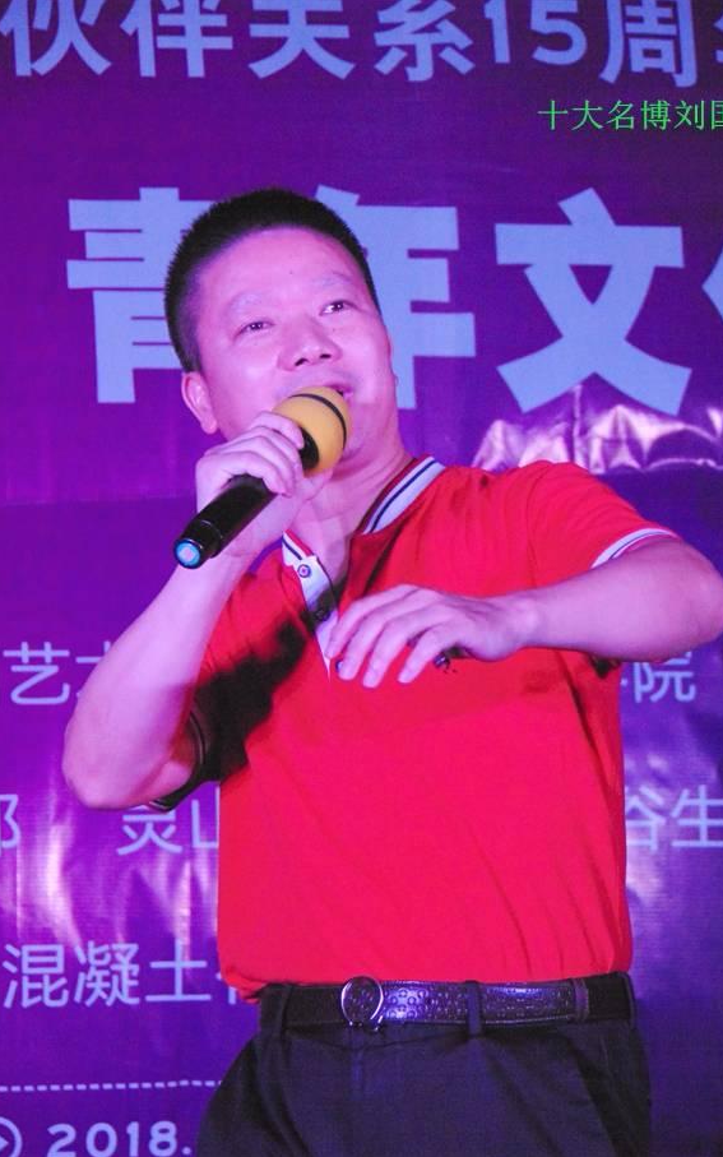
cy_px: 579
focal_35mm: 266
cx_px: 391
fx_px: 8385
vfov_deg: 7.9
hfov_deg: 4.9
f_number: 4.1
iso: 320
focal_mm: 44.9
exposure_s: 1/125
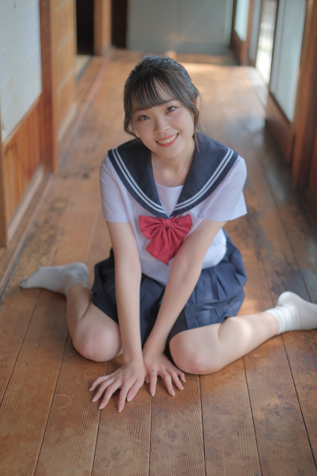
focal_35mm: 50
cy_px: 238
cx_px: 158
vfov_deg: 39.6
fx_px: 660
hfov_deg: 27.0
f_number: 1.4
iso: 800
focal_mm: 33
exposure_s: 1/1000
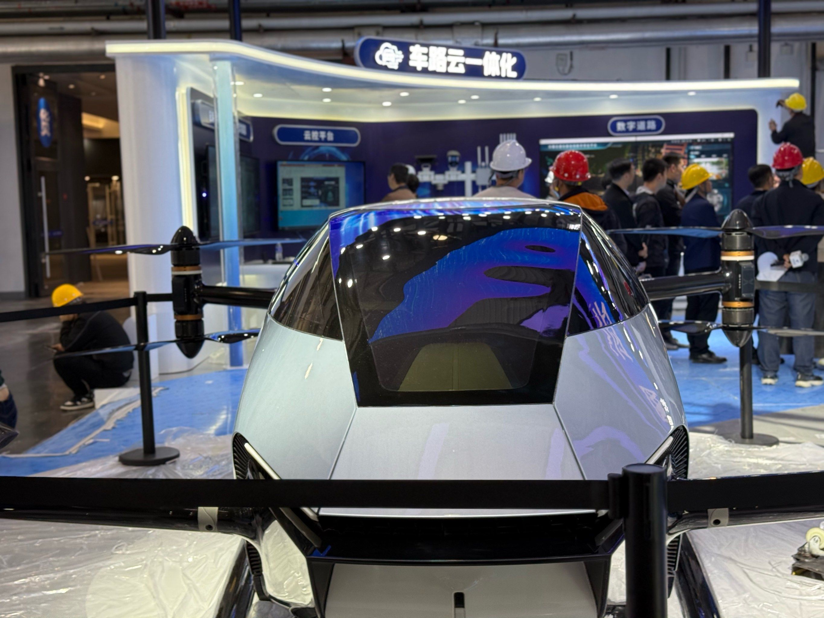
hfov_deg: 39.7
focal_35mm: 48
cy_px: 309
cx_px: 412
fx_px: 1143
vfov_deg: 30.3
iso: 64
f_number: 1.78
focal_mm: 6.76
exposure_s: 1/100
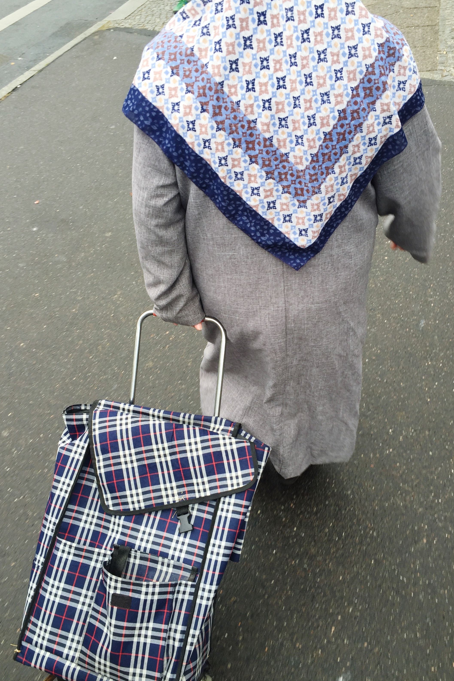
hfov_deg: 42.3
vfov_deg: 60.3
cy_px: 342
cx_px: 232
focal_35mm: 31
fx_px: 586
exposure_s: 1/146
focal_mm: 4.15
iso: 32
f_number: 2.2
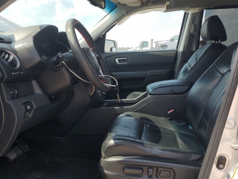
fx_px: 220
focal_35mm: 32
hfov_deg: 56.4
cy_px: 98
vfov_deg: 44.1
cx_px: 143
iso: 50
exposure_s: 1/1250
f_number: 1.5
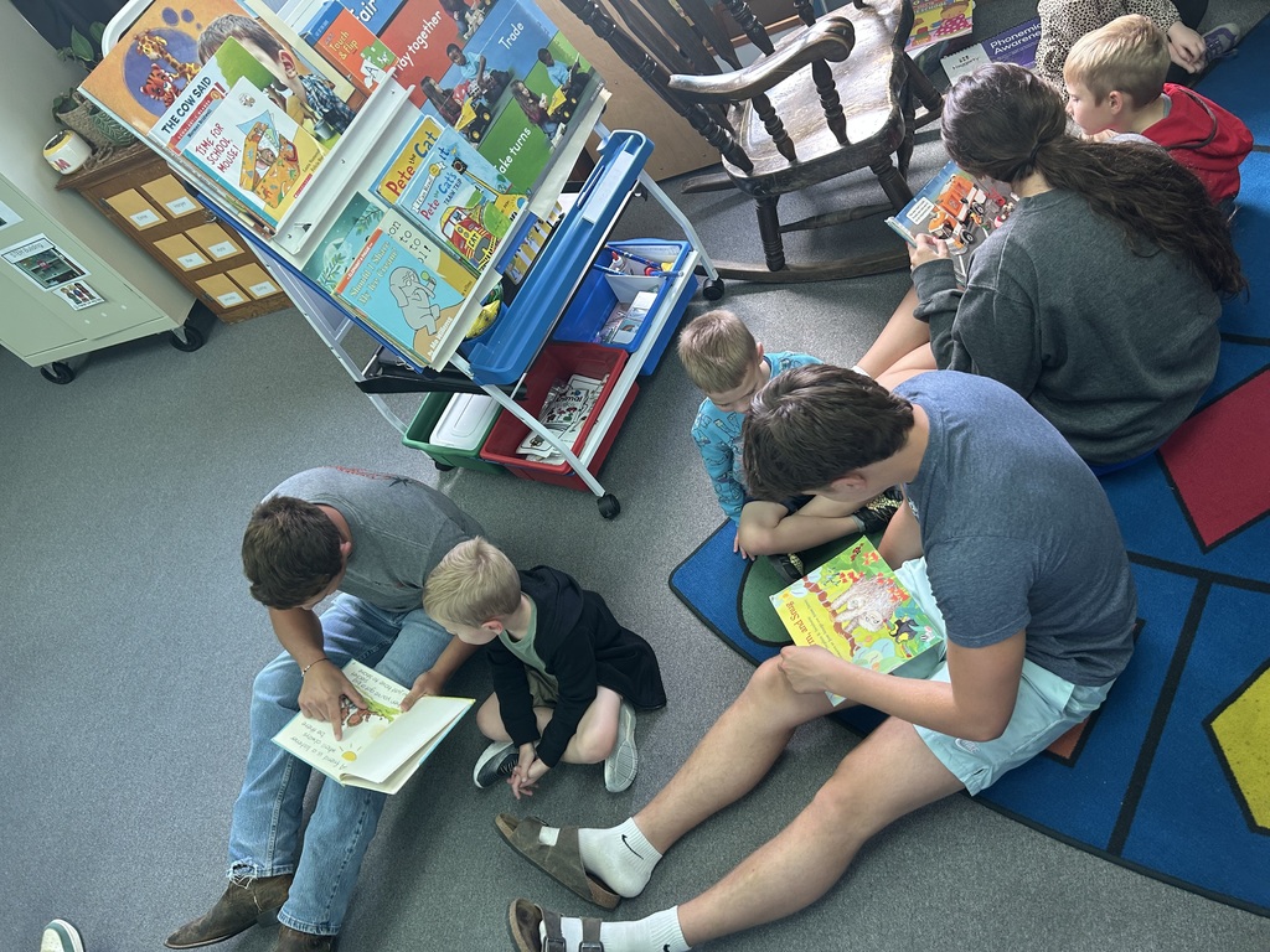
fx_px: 954
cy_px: 476
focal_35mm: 26
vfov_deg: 53.1
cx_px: 635
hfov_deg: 67.3
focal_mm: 5.7
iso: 100
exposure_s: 1/61
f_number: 1.5
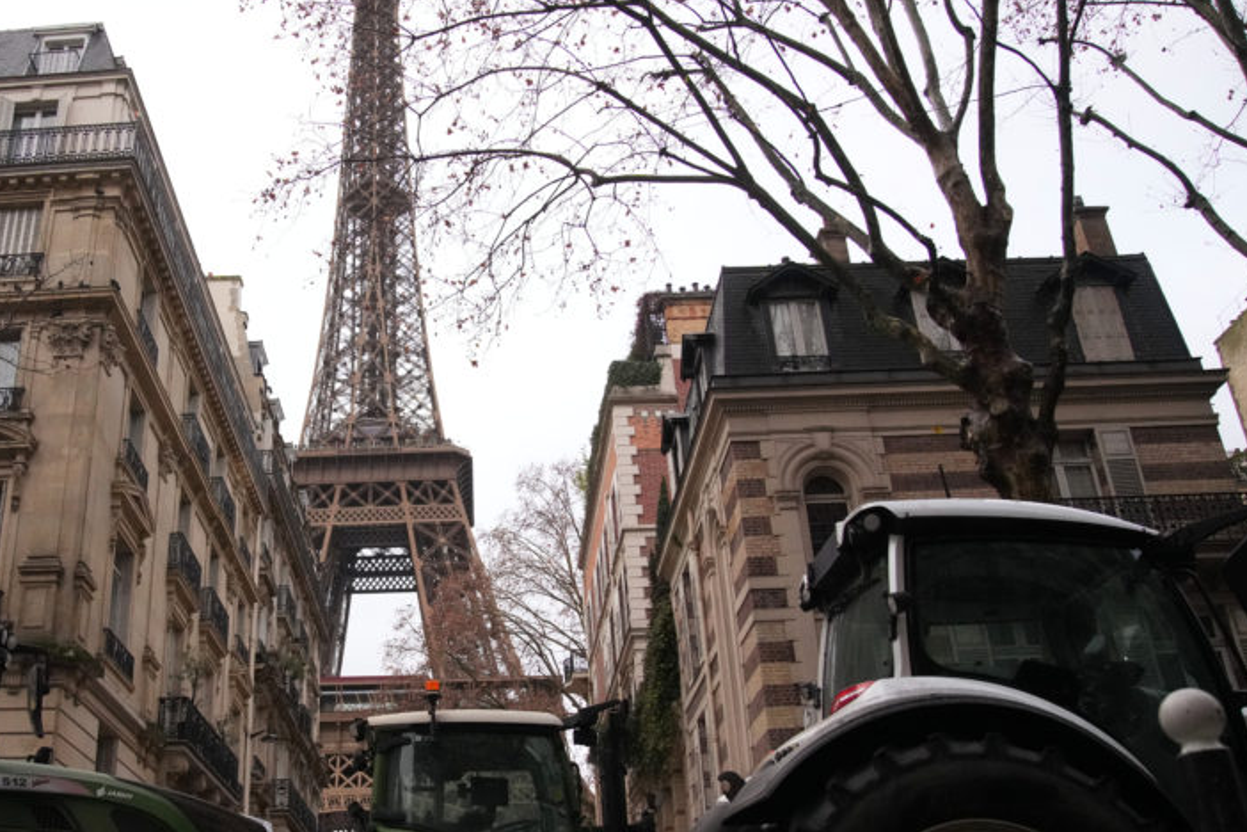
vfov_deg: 37.7
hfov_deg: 53.1
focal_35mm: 35
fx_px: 1212
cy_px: 486
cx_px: 391
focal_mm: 24
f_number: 4
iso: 5000
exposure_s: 1/4000
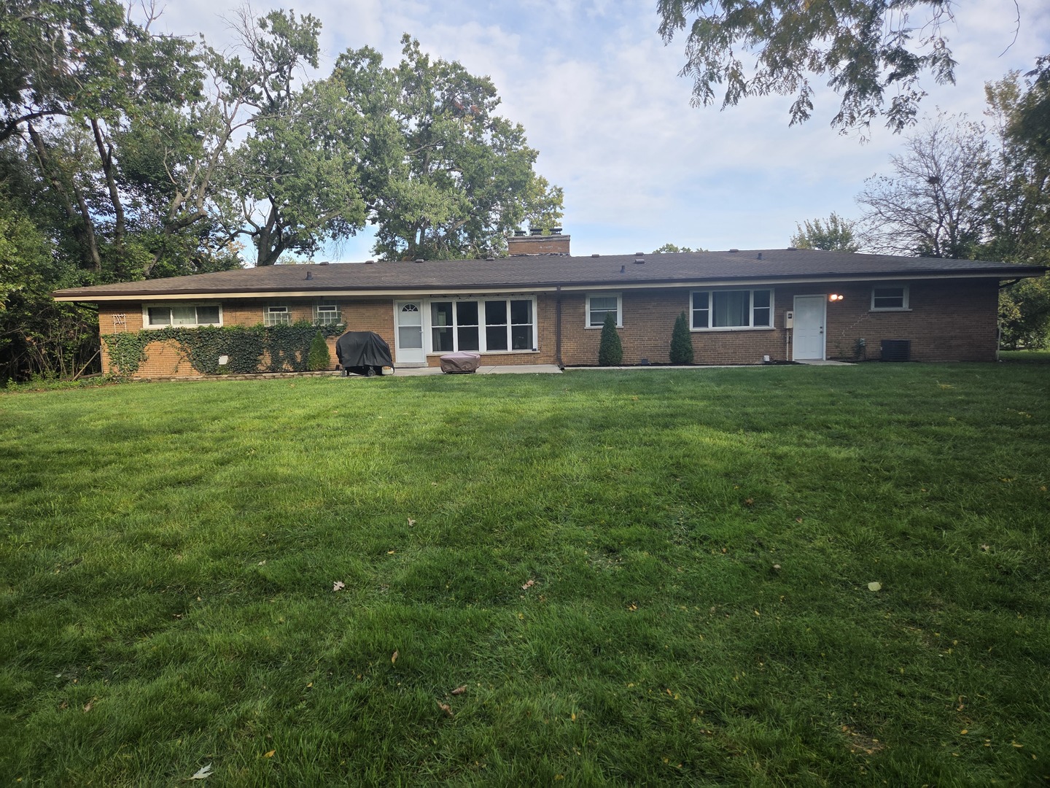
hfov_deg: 73.9
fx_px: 698
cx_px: 525
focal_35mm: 23
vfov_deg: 58.9
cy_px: 394
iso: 80
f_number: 1.8
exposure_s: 1/2321
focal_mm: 5.4
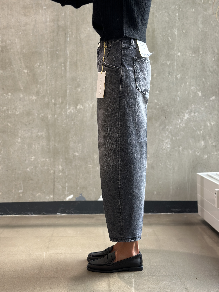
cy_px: 146
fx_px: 405
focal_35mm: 48
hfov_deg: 30.3
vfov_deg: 39.7
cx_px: 110
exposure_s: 1/118
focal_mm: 6.86
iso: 125
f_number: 1.78
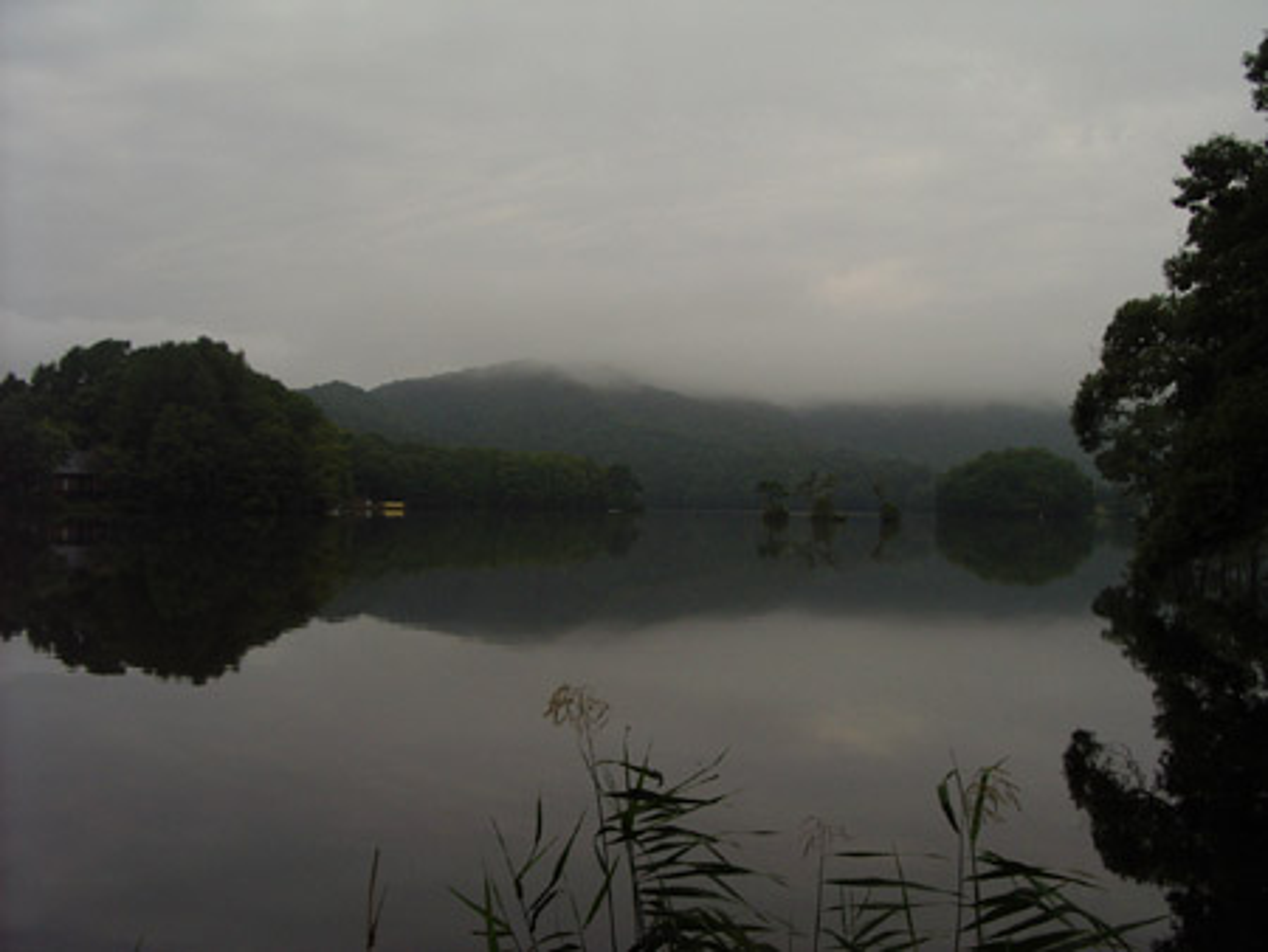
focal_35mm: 38
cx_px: 634
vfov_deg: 37.8
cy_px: 476
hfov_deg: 49.0
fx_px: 1393
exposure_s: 1/60
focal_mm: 5.8
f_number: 4.8
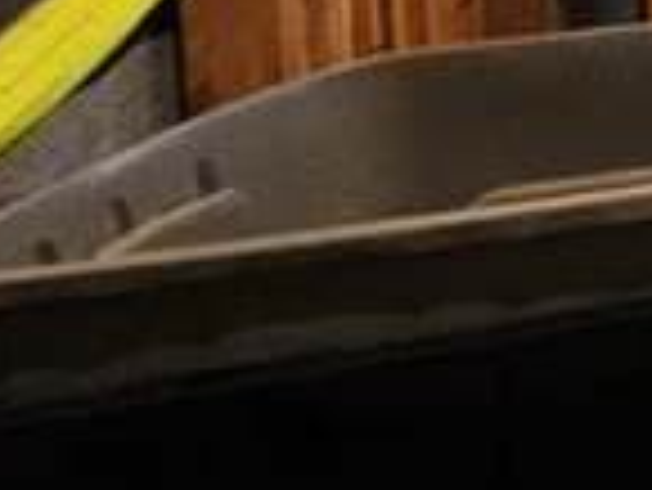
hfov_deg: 10.6
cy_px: -674
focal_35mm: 92
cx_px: 2104
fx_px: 1734
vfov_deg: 12.6
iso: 320
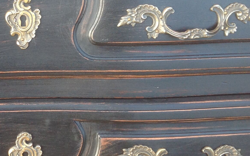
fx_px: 565
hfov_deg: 23.9
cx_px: 6
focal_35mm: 83
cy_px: 92
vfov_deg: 15.7
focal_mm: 4.28
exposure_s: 1/24
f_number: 2.4
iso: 64
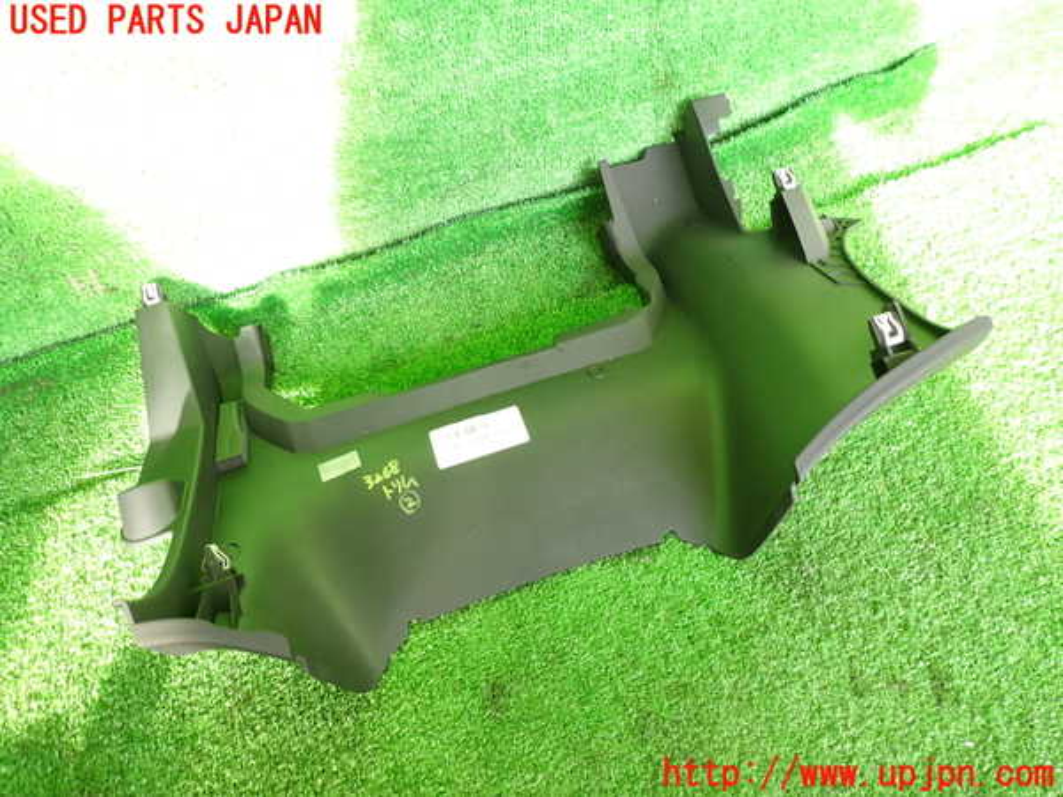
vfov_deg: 54.9
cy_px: 398
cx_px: 532
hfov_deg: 69.4
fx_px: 768
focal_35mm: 25
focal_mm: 4.5
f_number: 2
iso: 200
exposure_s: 1/60
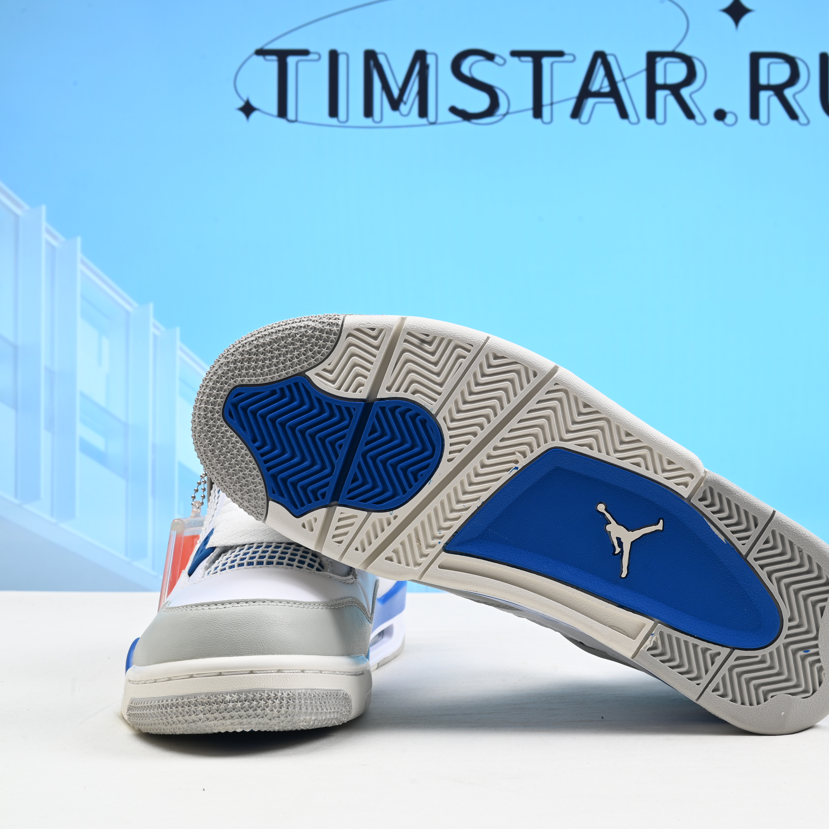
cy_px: 414
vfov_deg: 34.0
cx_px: 494
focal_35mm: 50
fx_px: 1355
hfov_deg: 33.9
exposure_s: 1/2
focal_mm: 39
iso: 100
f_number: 16
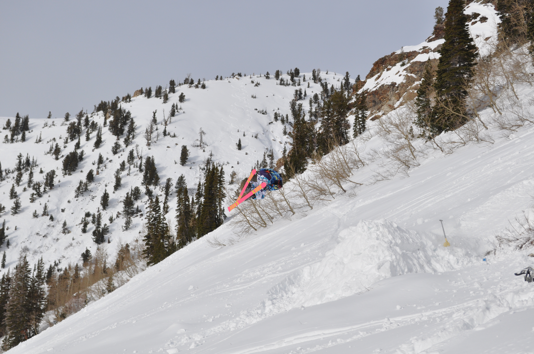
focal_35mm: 60
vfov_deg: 22.6
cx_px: 267
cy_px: 177
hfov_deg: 33.4
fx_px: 889
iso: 400
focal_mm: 40
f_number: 8
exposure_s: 1/2000
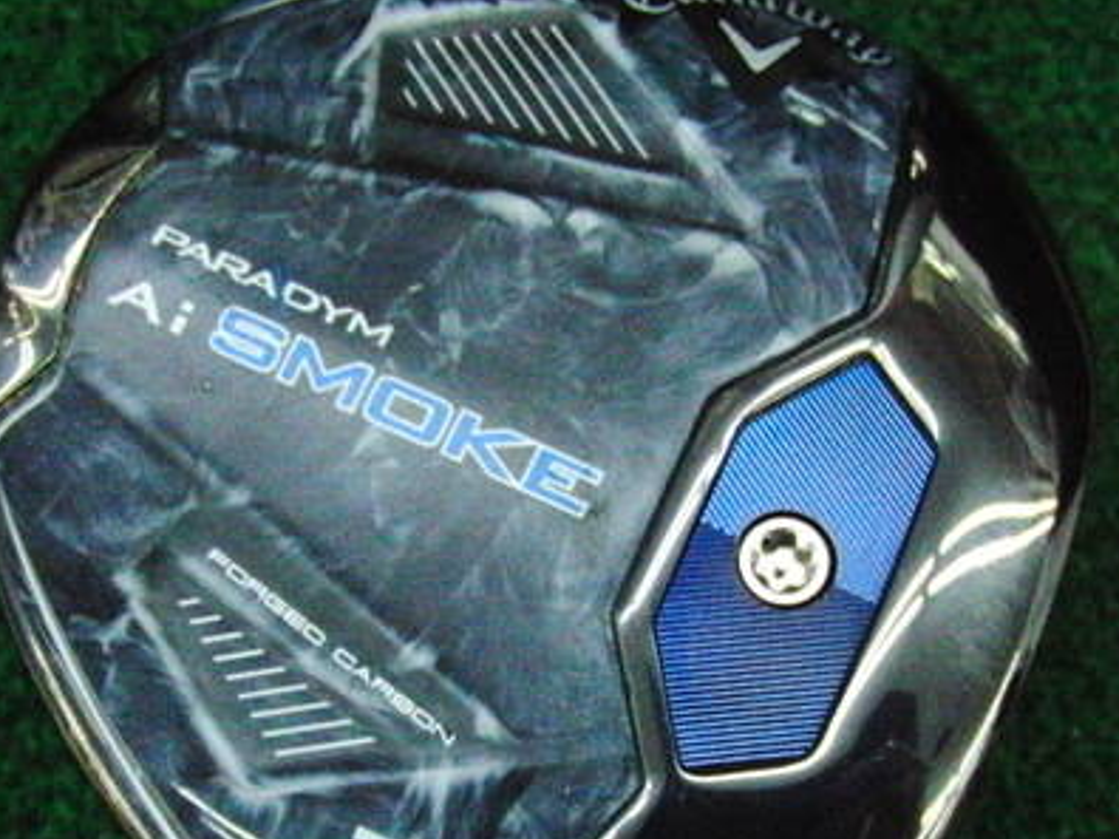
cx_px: 620
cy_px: 558
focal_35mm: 60
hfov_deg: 32.2
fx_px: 1939
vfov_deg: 24.3
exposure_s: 1/640
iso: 3200
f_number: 3.6
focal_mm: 6.42
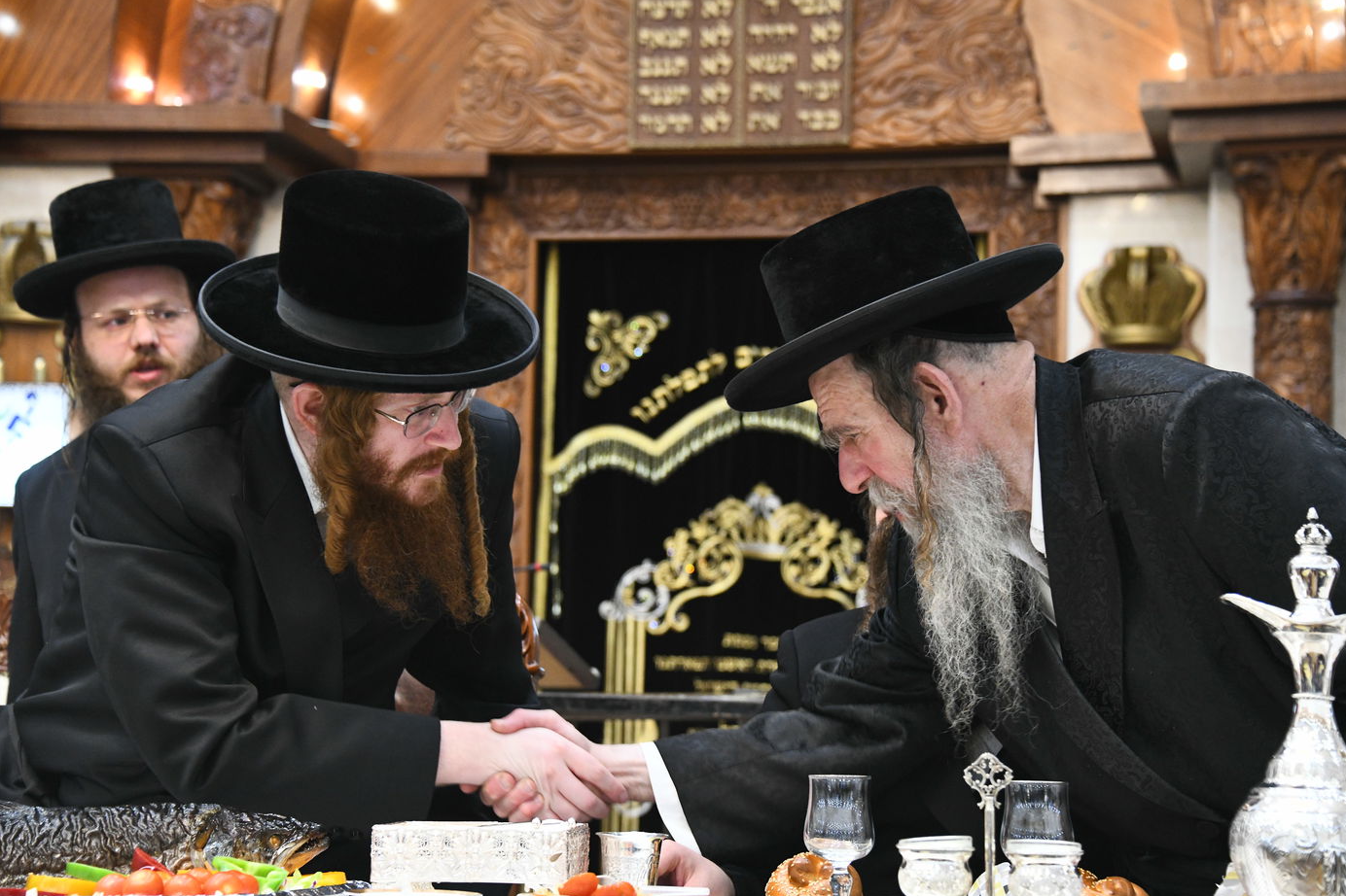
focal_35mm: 86
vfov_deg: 15.9
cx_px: 680
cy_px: 449
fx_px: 3214
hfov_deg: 23.6
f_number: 5.6
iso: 3200
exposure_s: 1/100
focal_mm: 85
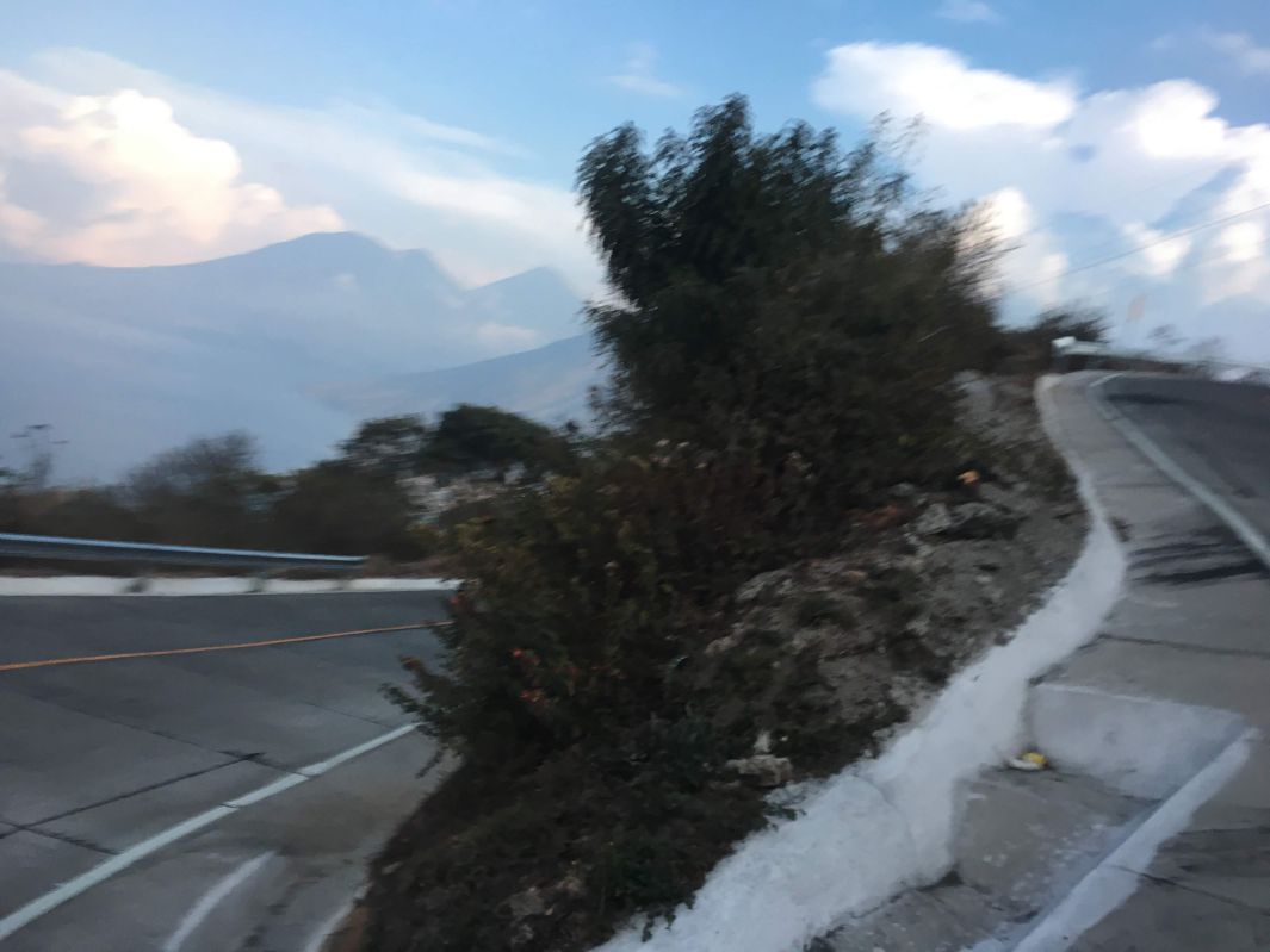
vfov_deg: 48.2
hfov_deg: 61.7
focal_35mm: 29
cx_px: 635
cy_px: 476
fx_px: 1064
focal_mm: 4.15
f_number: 2.2
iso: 50
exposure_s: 1/30
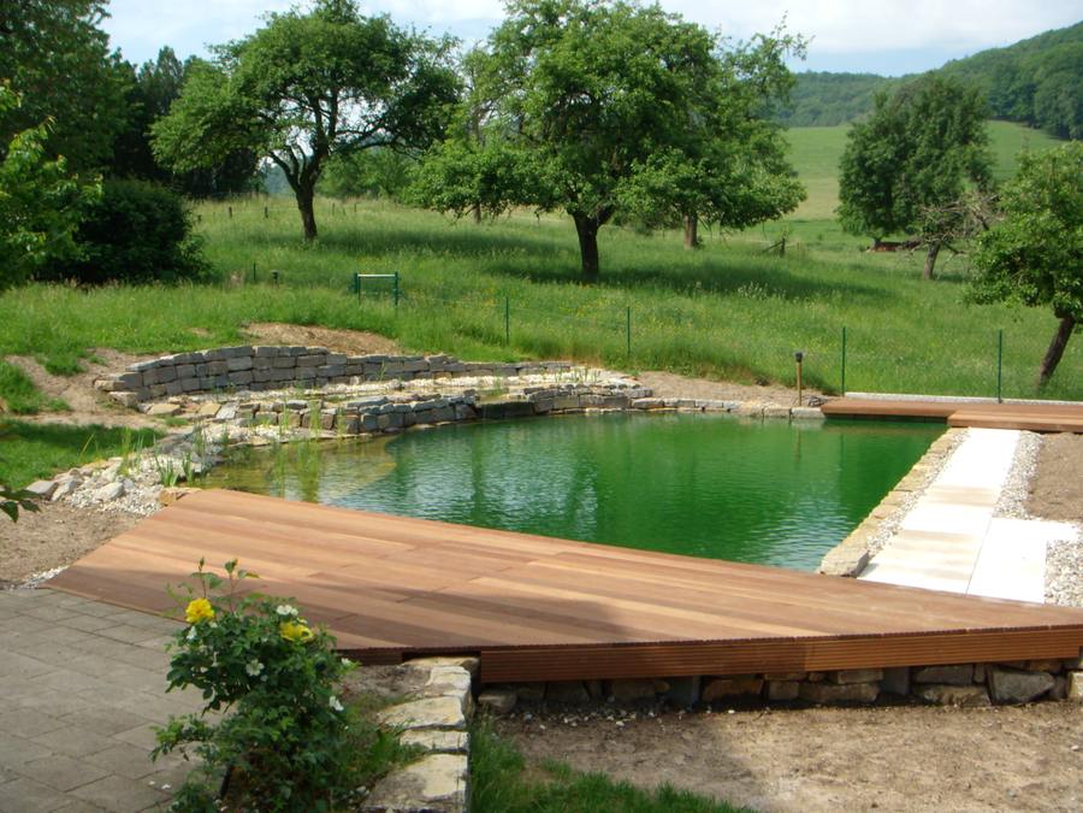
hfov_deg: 49.0
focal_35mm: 38
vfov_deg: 37.7
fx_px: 1189
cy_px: 406
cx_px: 542
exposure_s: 1/238
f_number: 5.7
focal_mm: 6.4
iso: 64
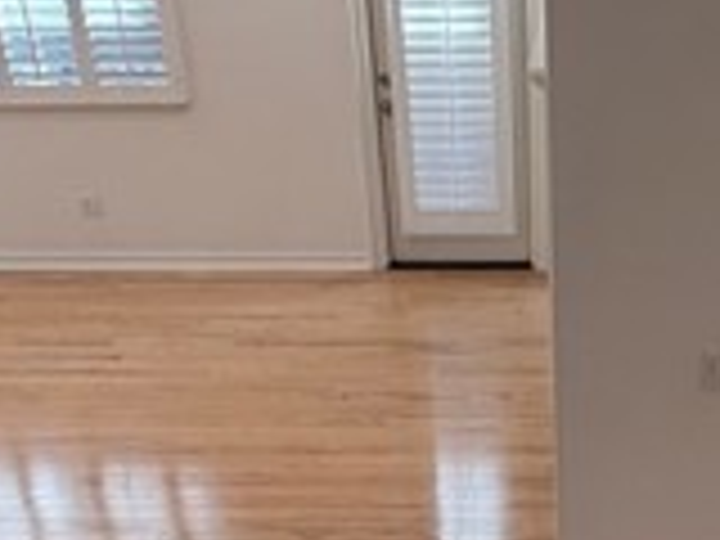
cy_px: 356
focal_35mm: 56
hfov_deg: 33.2
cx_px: 594
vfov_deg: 26.0
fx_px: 1165
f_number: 2.2
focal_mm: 2.22
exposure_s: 1/120
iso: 100
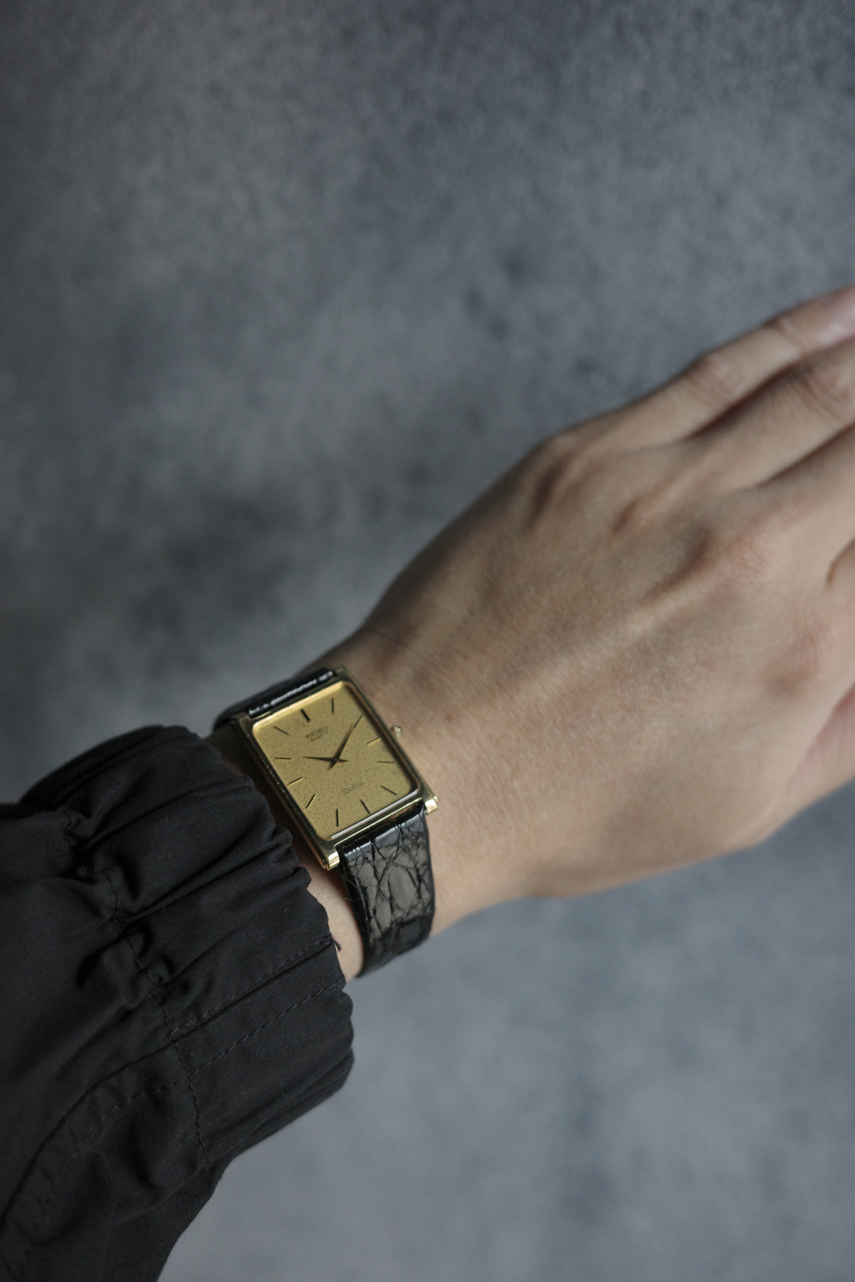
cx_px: 428
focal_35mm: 40
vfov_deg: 48.5
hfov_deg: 33.4
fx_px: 1425
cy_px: 641
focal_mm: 26
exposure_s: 1/40
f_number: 2.8
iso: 1250
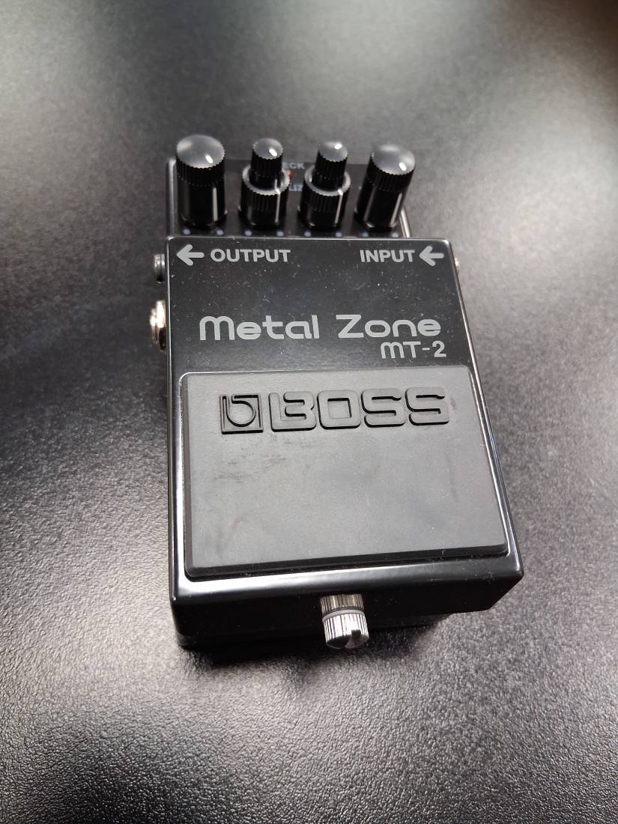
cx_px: 309
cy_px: 412
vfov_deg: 67.3
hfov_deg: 53.1
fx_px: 619
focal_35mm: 26
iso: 500
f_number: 1.8
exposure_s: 1/40
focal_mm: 3.98
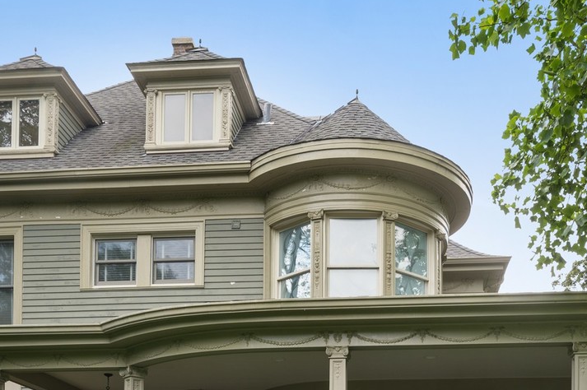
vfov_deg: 29.7
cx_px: 168
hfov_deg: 45.2
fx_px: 686
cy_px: 387
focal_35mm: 42
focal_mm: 18.5
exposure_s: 1/10
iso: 200
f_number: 8
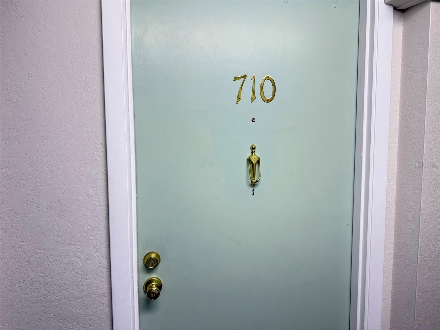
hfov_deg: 71.6
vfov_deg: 56.8
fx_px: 305
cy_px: 165
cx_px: 220
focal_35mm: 24
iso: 125
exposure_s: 1/60
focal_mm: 6.76
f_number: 1.78
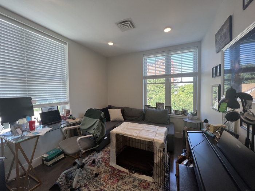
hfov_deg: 106.2
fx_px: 96
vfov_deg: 89.9
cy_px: 96
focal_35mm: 13
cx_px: 128
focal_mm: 1.57
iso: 80
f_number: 1.8
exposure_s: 1/120
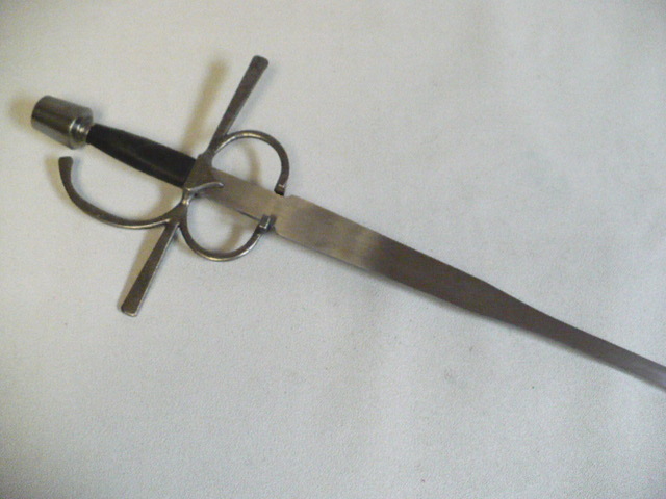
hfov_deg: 50.1
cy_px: 250
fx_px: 712
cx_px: 333
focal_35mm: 37
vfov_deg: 38.7
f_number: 2.8
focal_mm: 6.1
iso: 800
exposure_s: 1/40
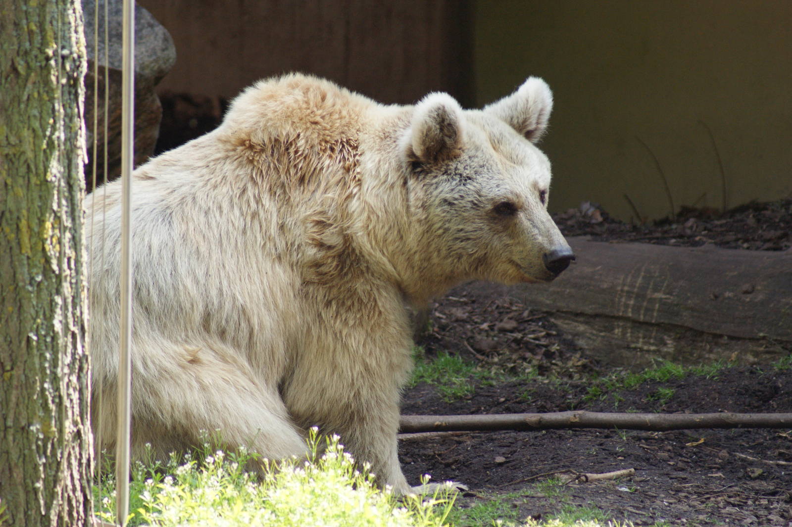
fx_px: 9894
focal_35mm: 450
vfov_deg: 3.1
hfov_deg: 4.6
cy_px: 264
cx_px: 396
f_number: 5.6
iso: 400
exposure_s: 1/250
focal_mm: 300
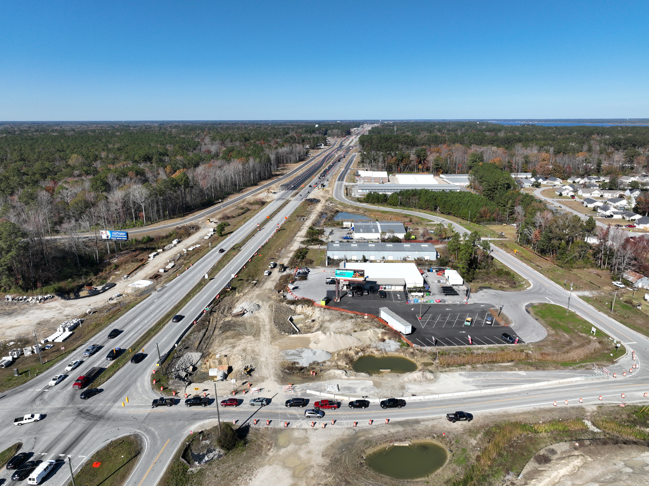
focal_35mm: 24
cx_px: 324
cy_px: 243
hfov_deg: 71.6
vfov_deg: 56.8
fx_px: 450
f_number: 5
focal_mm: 12.29
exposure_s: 1/1000
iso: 100
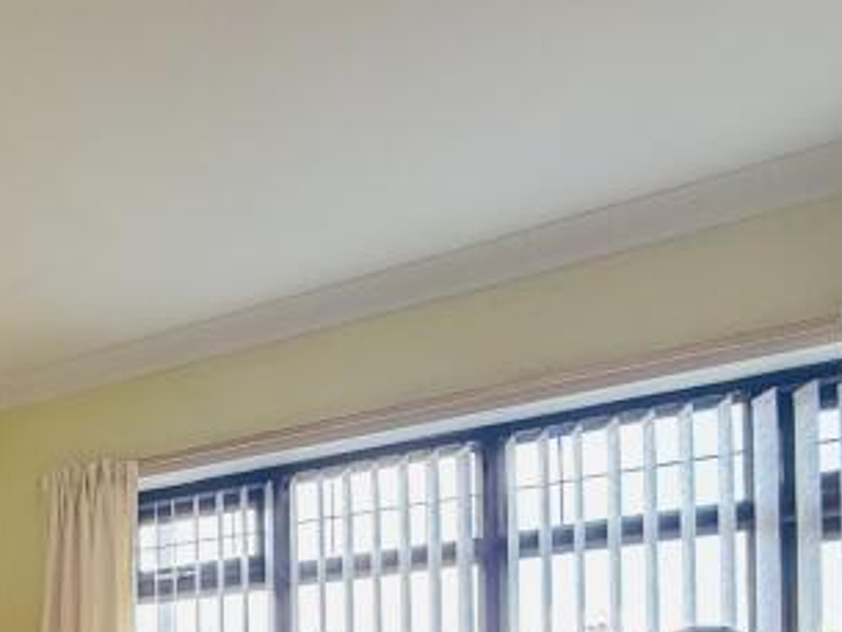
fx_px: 1144
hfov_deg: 32.7
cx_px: -188
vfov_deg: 26.9
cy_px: 781
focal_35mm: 47
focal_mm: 2.22
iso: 160
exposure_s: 1/100
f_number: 2.2
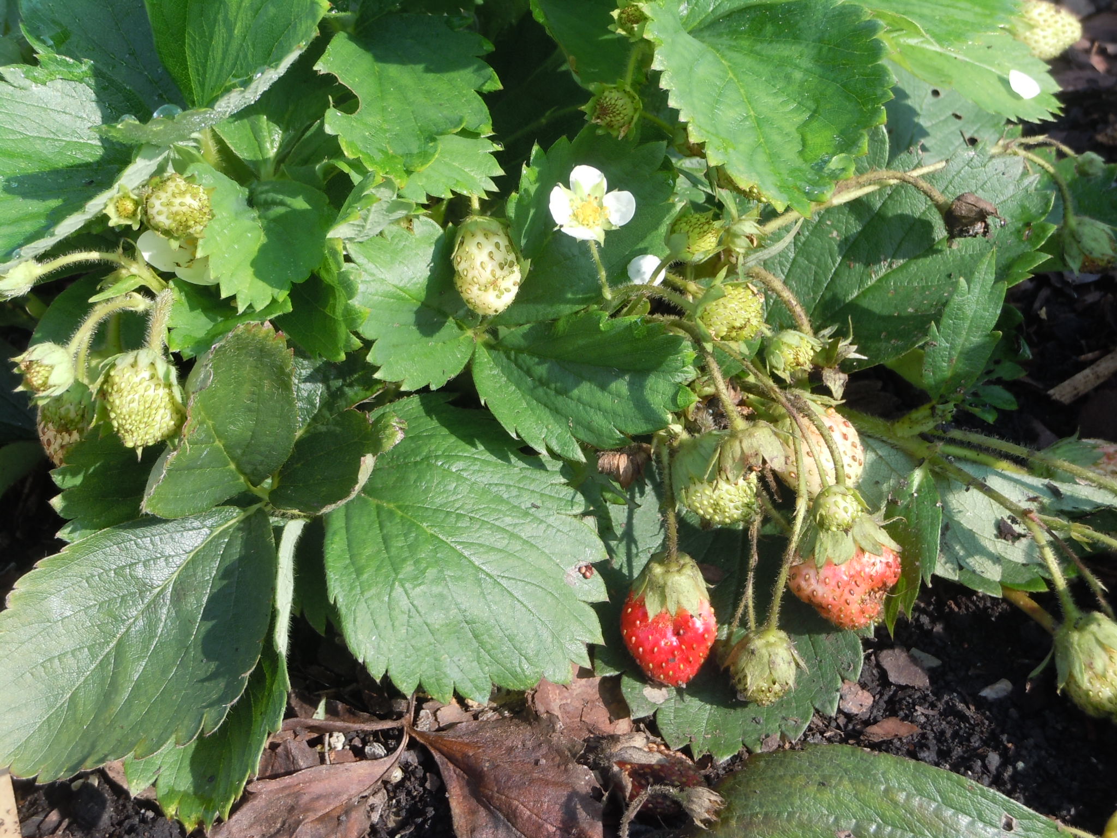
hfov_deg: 30.7
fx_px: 2033
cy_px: 419
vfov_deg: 23.3
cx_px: 558
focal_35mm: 63
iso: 100
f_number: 5
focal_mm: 11.2
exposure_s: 1/160
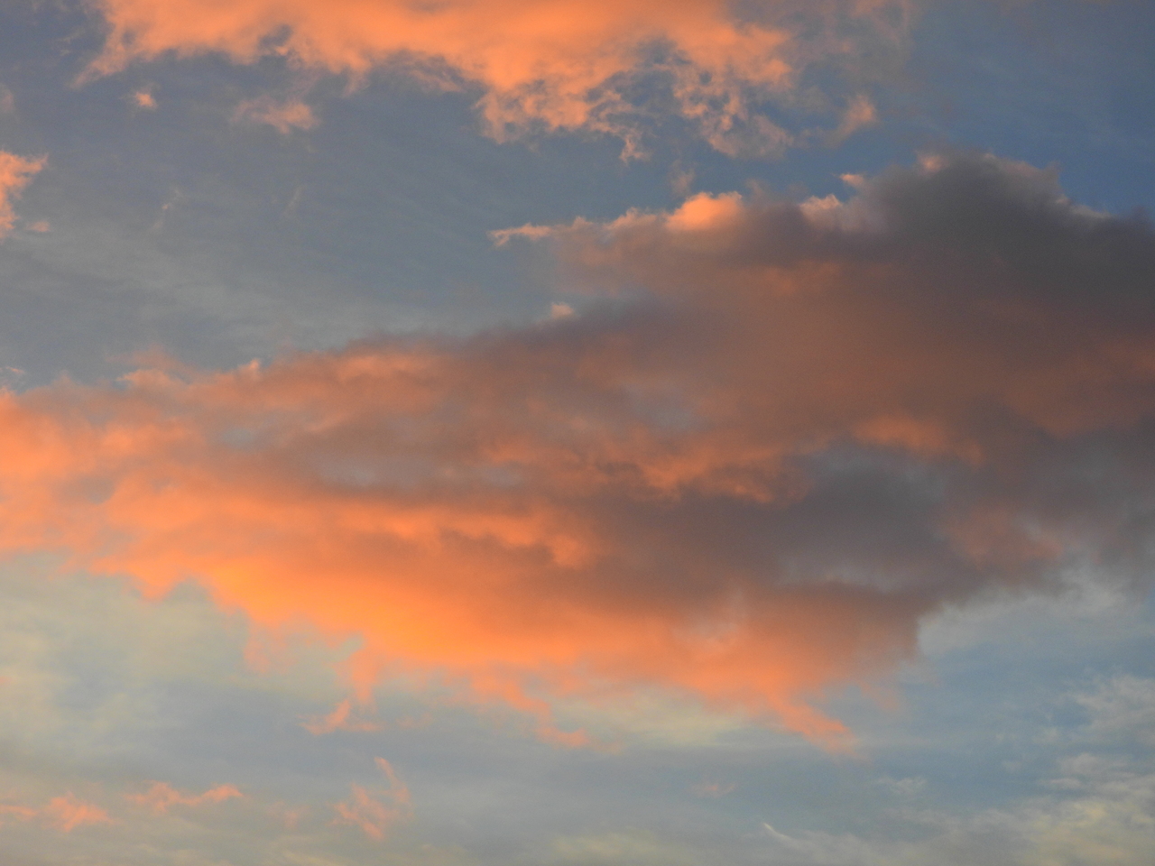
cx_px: 578
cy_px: 433
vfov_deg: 15.6
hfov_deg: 20.7
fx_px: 3170
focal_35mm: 95
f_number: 4
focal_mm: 17
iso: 100
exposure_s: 1/400
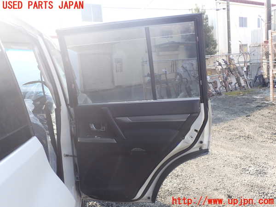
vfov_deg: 46.8
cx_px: 138
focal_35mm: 30
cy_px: 104
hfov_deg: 60.0
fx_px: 239
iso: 100
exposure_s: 1/200
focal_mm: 5.4
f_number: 3.2
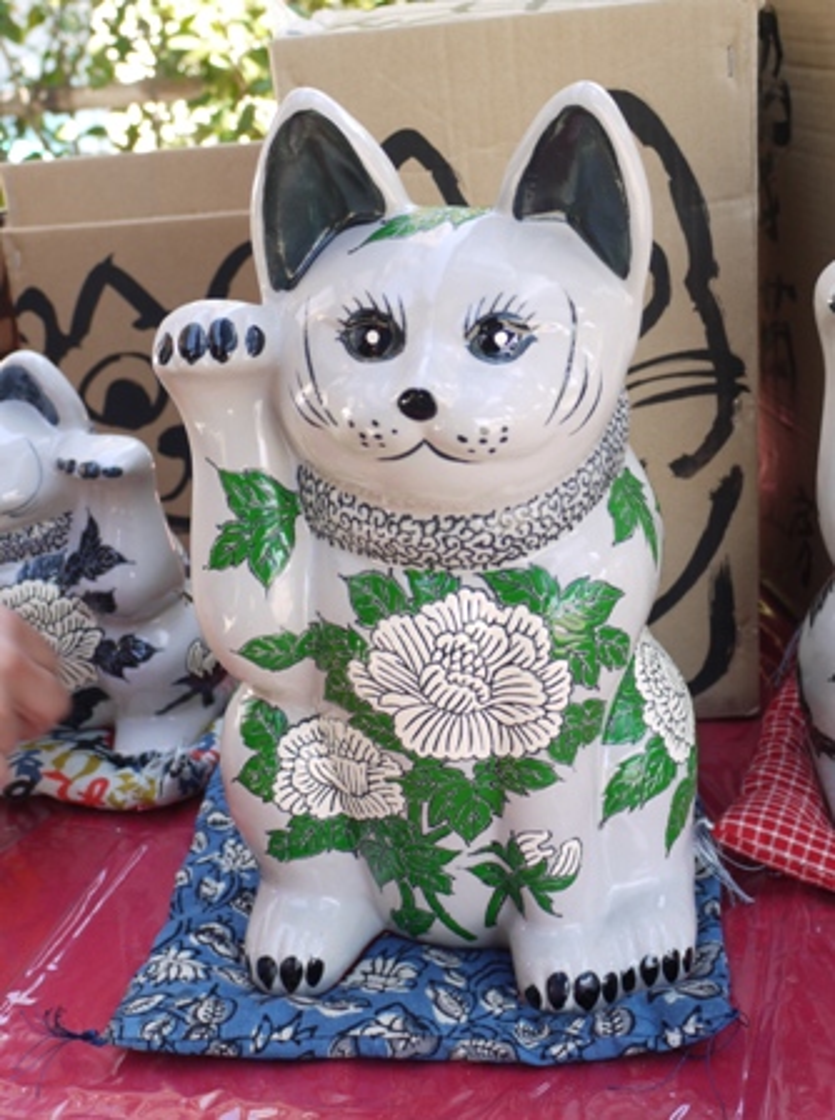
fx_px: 1162
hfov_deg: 39.5
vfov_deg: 51.5
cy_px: 560
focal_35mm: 36
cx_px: 418
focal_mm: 18
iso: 100
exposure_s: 1/50
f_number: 3.9
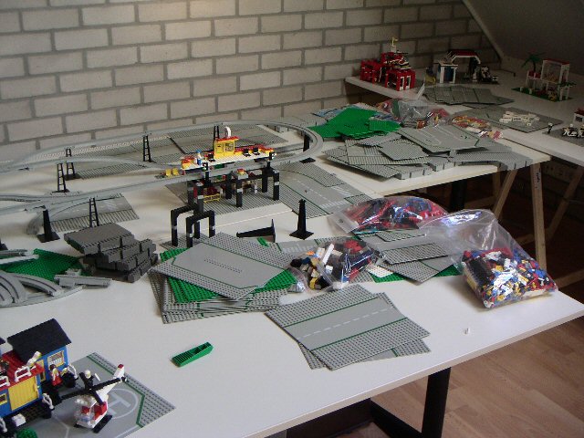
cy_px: 219
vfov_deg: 32.9
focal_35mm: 44
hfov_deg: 42.9
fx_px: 742
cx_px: 292
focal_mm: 6.8
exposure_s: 1/30
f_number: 2.9
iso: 100
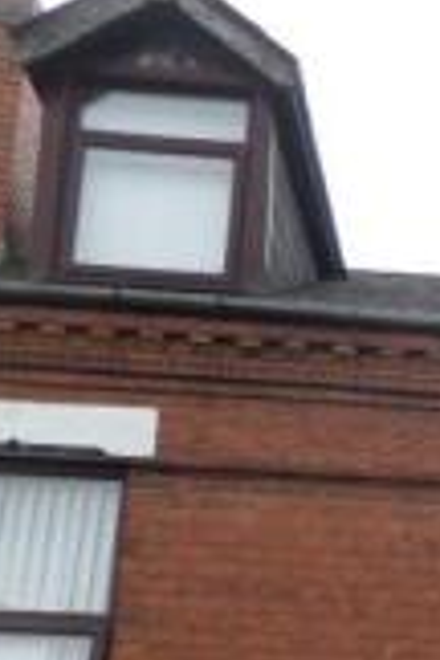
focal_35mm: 90
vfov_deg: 20.7
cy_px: 845
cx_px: 927
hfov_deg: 12.9
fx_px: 1650
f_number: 3.1
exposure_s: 1/500
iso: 80
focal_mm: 4.3
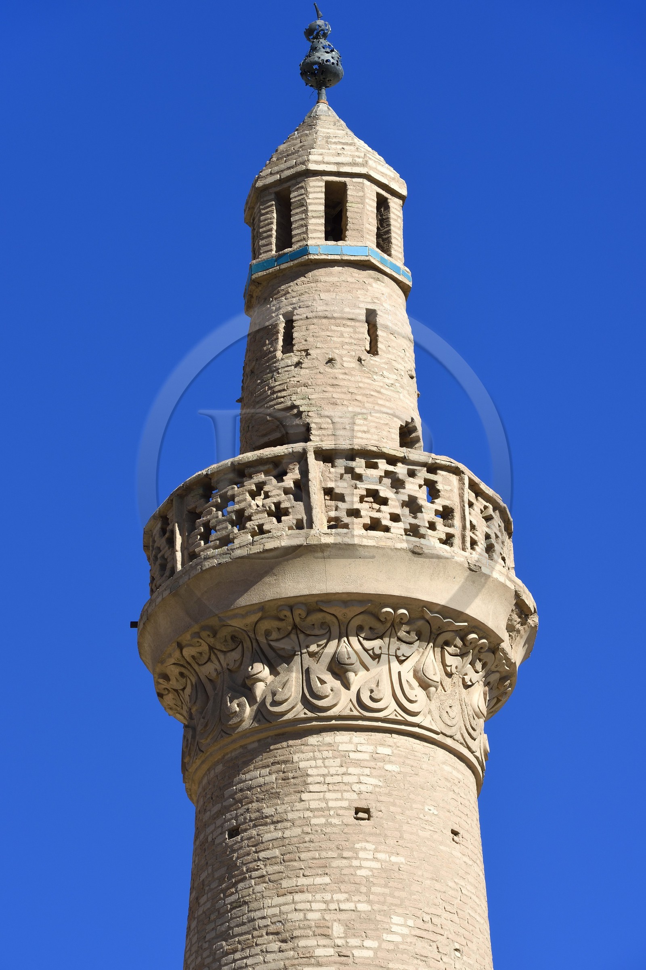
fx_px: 5114
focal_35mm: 190
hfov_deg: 7.2
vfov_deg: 10.8
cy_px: 485
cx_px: 323
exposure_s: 1/320
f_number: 13
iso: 200
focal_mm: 190
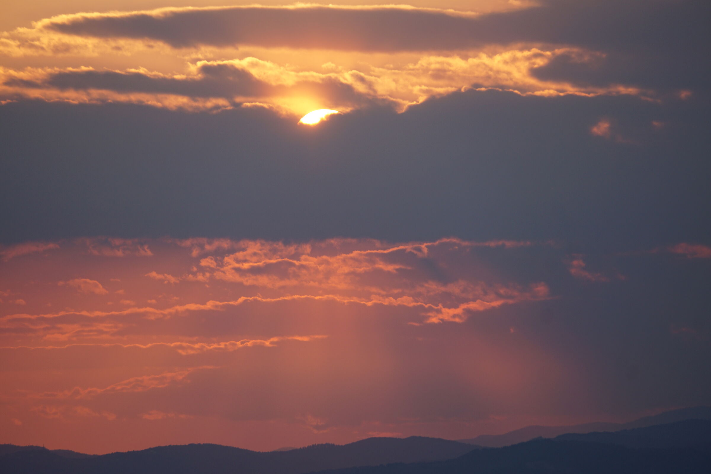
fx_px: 7406
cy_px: 237
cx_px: 356
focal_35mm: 375
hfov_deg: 5.5
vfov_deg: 3.7
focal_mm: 250
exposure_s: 1/400
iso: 160
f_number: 6.3
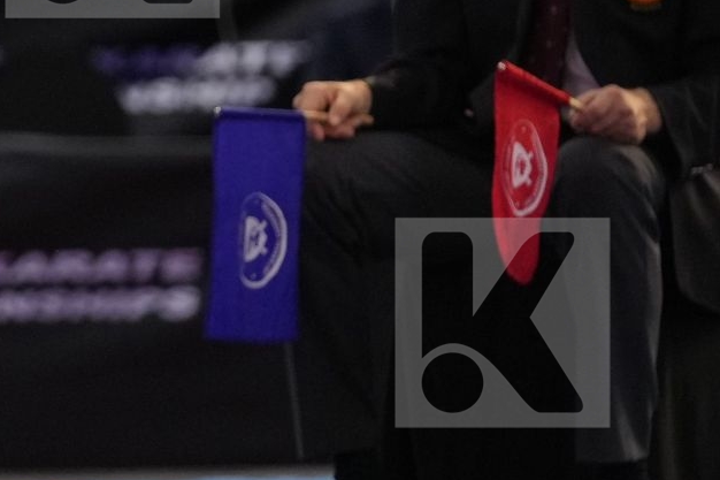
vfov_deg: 1.6
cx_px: -277
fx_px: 17254
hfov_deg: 2.4
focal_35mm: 863
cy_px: -86
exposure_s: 1/1000
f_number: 2.8
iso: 2000
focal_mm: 200
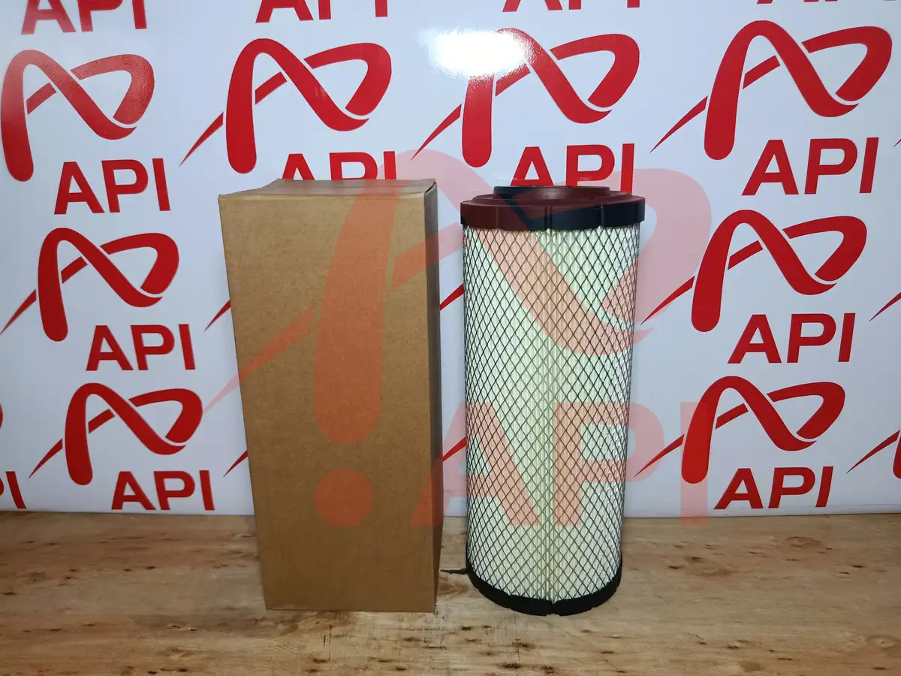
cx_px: 450
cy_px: 338
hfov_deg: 71.6
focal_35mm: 24
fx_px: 625
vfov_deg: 56.8
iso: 174
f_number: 1.7
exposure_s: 1/100
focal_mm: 5.24
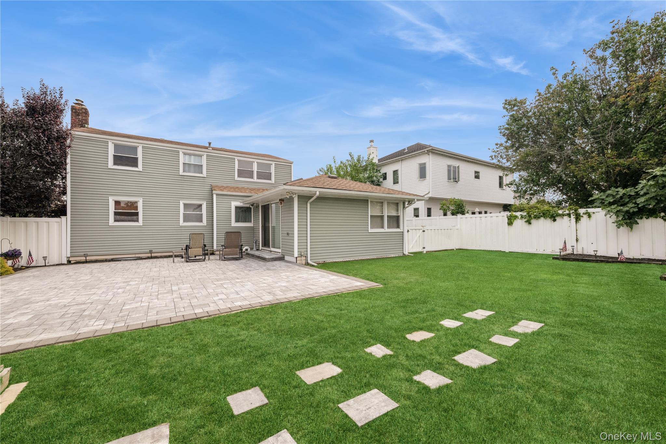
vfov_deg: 81.2
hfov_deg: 104.3
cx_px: 333
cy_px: 222
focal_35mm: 14
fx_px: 259
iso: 400
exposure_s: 1/640
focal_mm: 14
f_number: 11
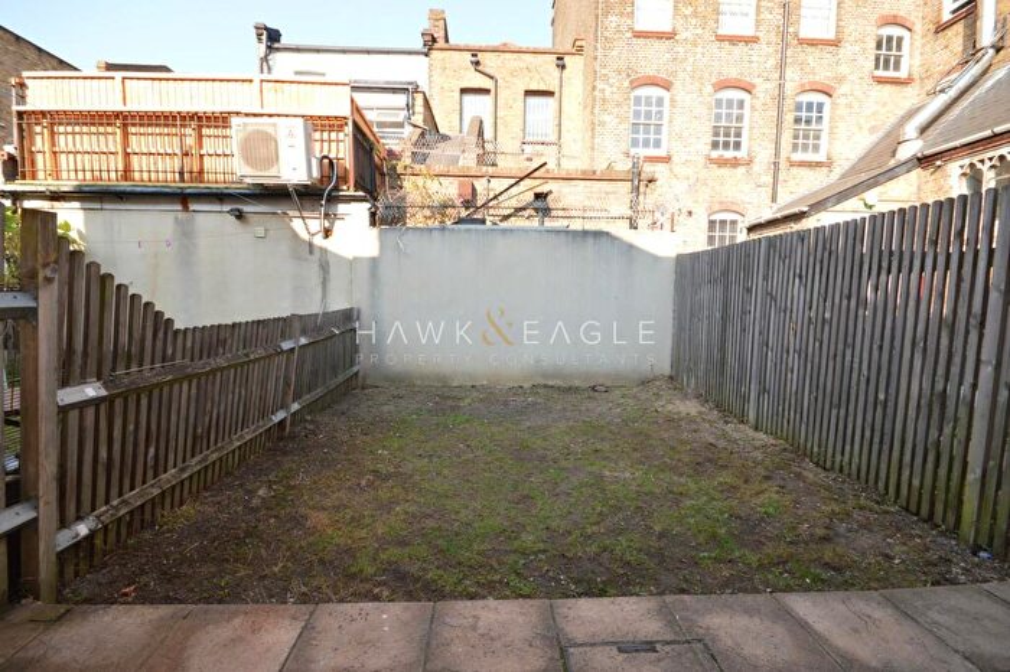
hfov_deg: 100.4
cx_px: 505
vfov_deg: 77.3
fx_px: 421
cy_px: 336
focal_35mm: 15
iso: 140
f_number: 8
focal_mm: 10
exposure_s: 1/60
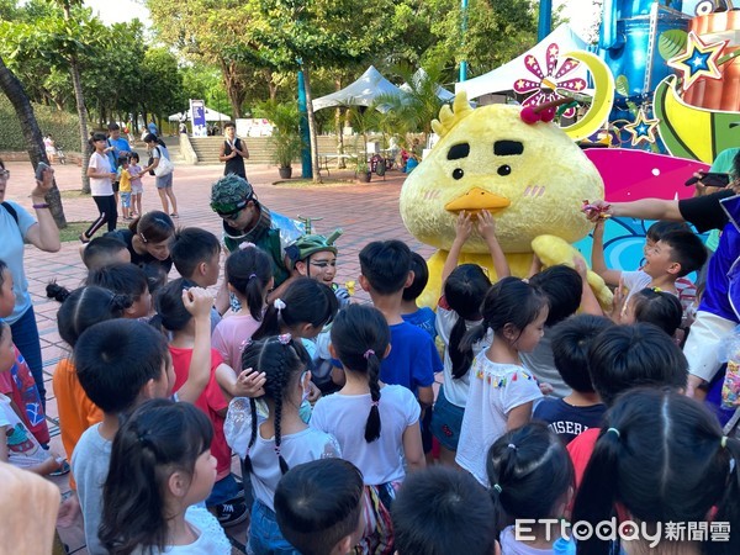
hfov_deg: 63.4
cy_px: 278
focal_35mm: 28
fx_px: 599
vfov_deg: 49.7
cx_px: 370
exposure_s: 1/120
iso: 25
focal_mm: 3.99
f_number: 1.8
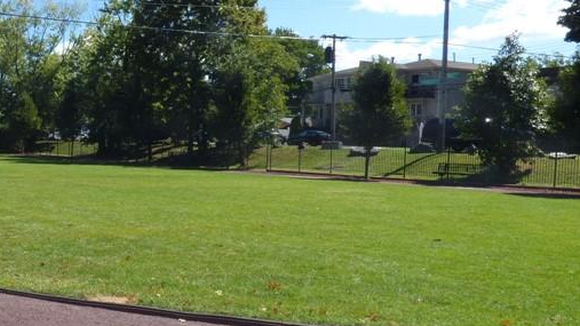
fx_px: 677
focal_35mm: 44
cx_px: 51
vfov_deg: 27.1
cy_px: 183
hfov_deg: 42.3
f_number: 5
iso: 100
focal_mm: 3.58
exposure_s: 1/400
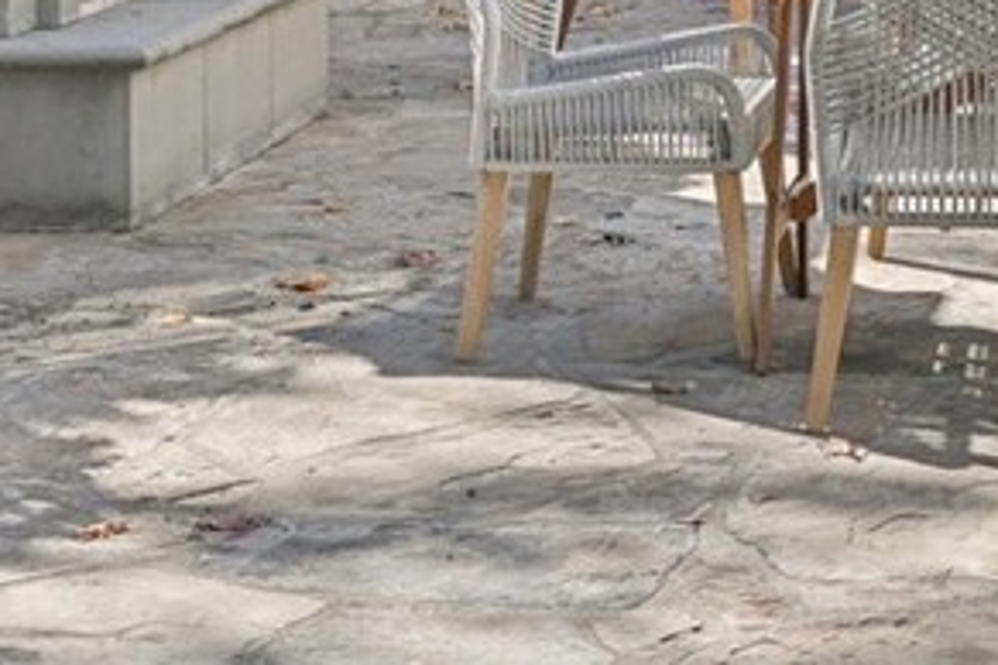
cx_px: 1173
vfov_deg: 12.7
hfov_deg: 19.0
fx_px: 2827
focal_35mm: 102
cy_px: -356
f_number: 8
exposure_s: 1/160
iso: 400
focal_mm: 29
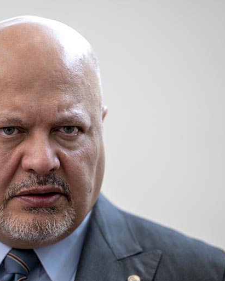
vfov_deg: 10.1
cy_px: 142
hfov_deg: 8.0
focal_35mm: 192
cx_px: 50
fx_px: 1597
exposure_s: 1/160
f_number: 3.2
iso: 500
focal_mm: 135
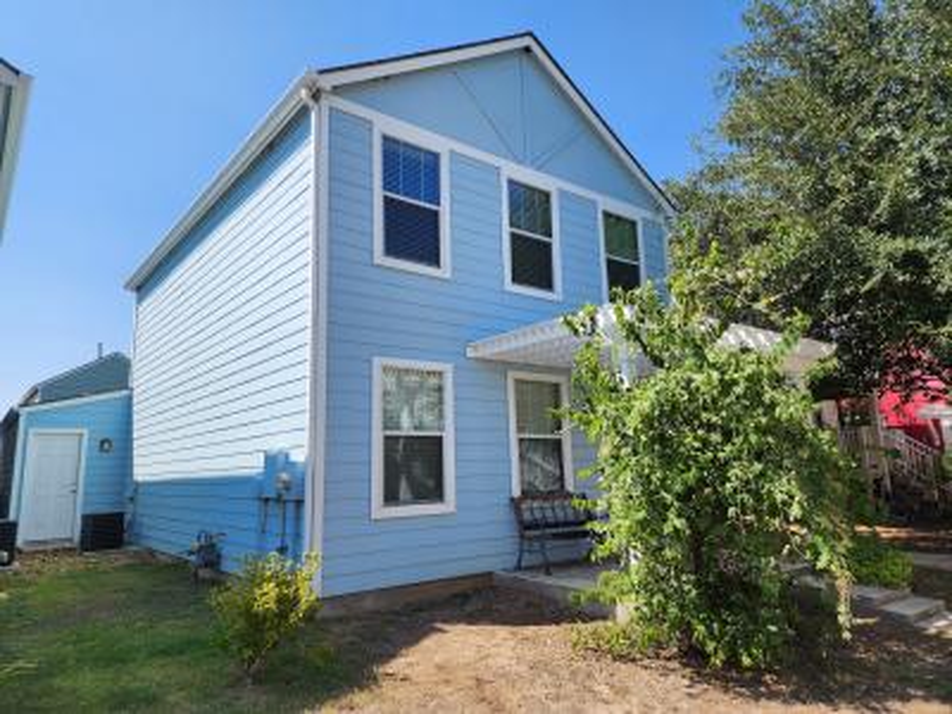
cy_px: 357
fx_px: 633
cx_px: 476
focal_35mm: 23
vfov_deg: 58.9
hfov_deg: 73.9
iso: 12
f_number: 1.8
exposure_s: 1/883
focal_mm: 6.4
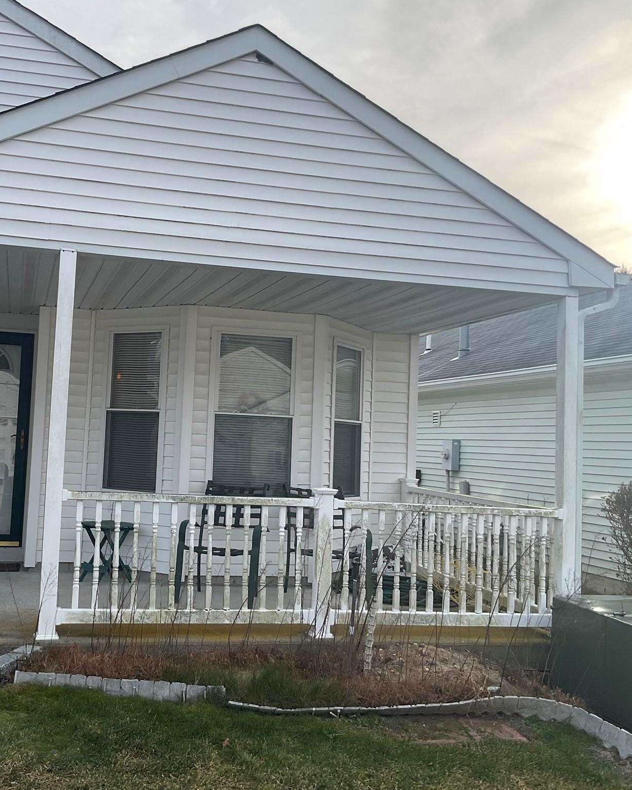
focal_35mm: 38
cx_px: 230
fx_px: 889
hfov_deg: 38.8
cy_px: 394
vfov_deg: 47.9
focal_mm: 3
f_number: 1.8
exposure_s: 1/829
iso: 16
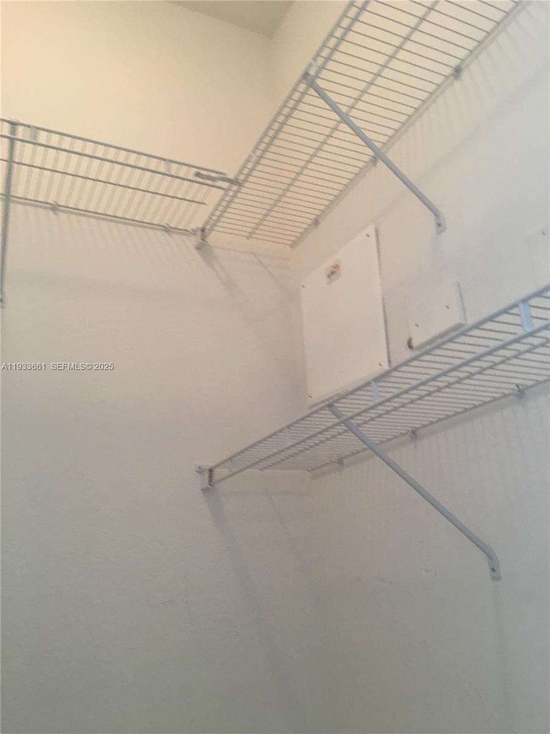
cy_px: 367
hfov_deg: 48.2
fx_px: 614
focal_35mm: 29
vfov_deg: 61.7
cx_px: 275
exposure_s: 1/30
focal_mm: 4.15
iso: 100
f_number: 2.2
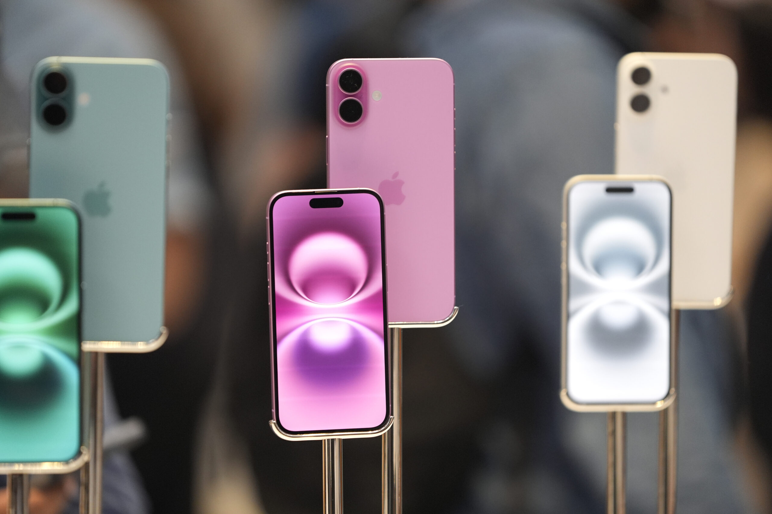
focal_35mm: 200
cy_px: 257
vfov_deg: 6.9
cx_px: 386
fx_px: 4288
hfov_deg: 10.3
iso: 2000
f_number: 2.8
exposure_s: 1/500
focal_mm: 200
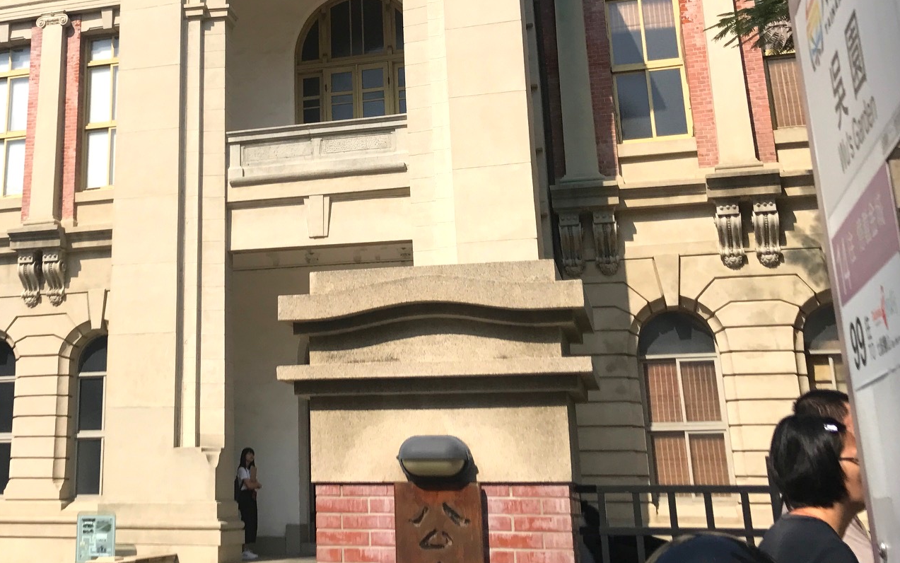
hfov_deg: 41.4
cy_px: 154
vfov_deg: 27.1
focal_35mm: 47
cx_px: 228
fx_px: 1153
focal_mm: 3.99
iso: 20
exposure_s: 1/3690
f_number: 1.8
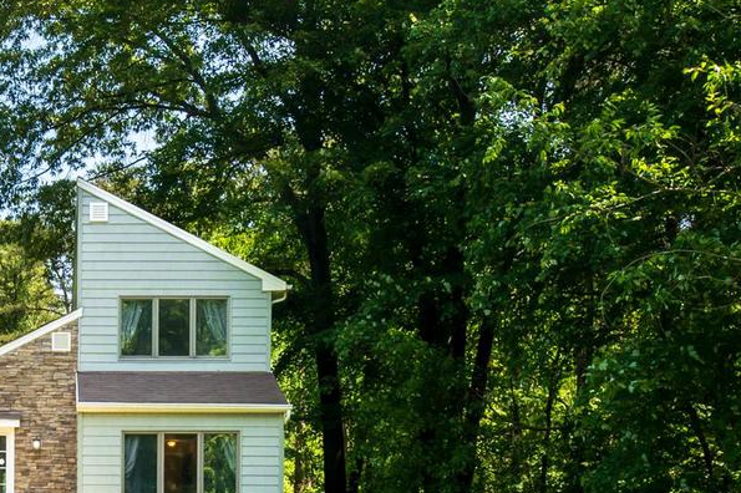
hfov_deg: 39.5
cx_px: 66
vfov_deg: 28.8
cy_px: 359
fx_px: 946
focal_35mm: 46
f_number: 16
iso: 320
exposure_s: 1/320
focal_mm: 19
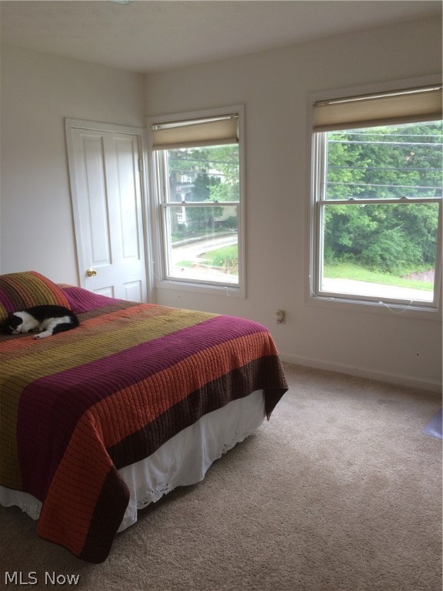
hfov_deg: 48.2
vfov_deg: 61.7
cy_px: 296
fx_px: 495
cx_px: 222
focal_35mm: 29
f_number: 2.2
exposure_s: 1/60
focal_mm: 4.15
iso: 40
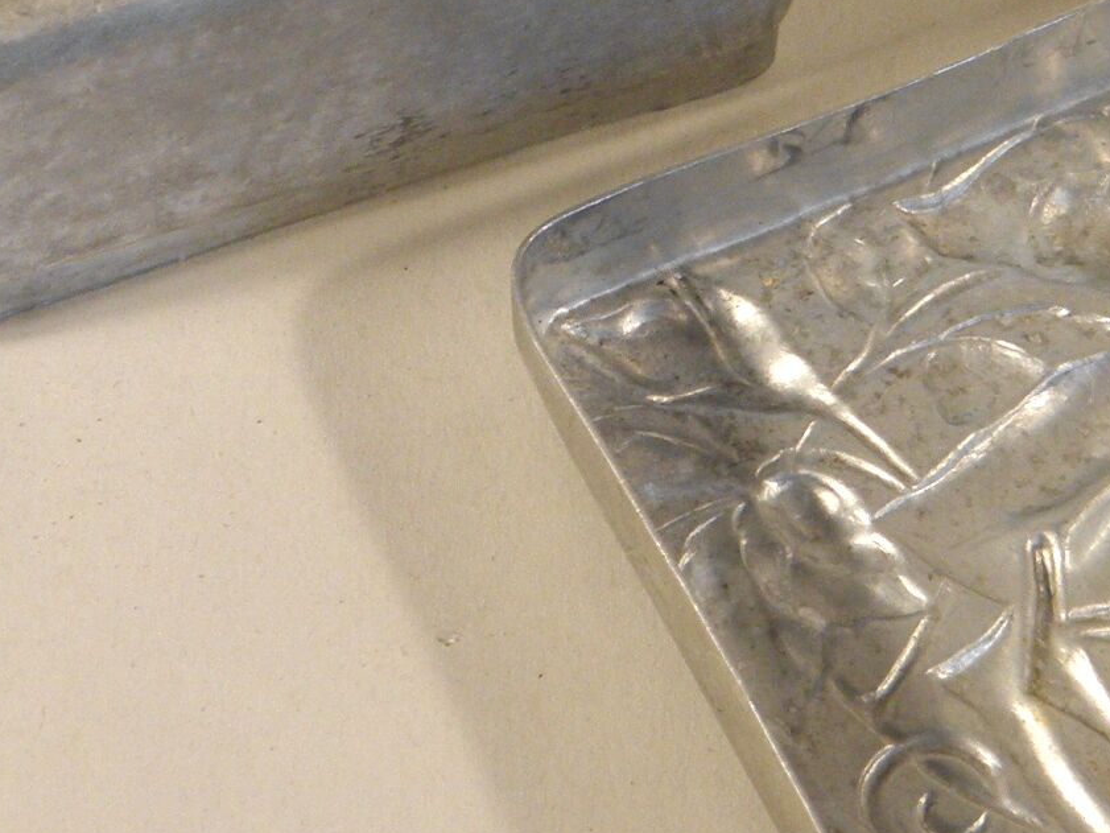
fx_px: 6639
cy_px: 78
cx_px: 738
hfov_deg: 9.6
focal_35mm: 207
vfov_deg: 7.2
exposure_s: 1/50
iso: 125
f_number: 4.3
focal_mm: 12.2
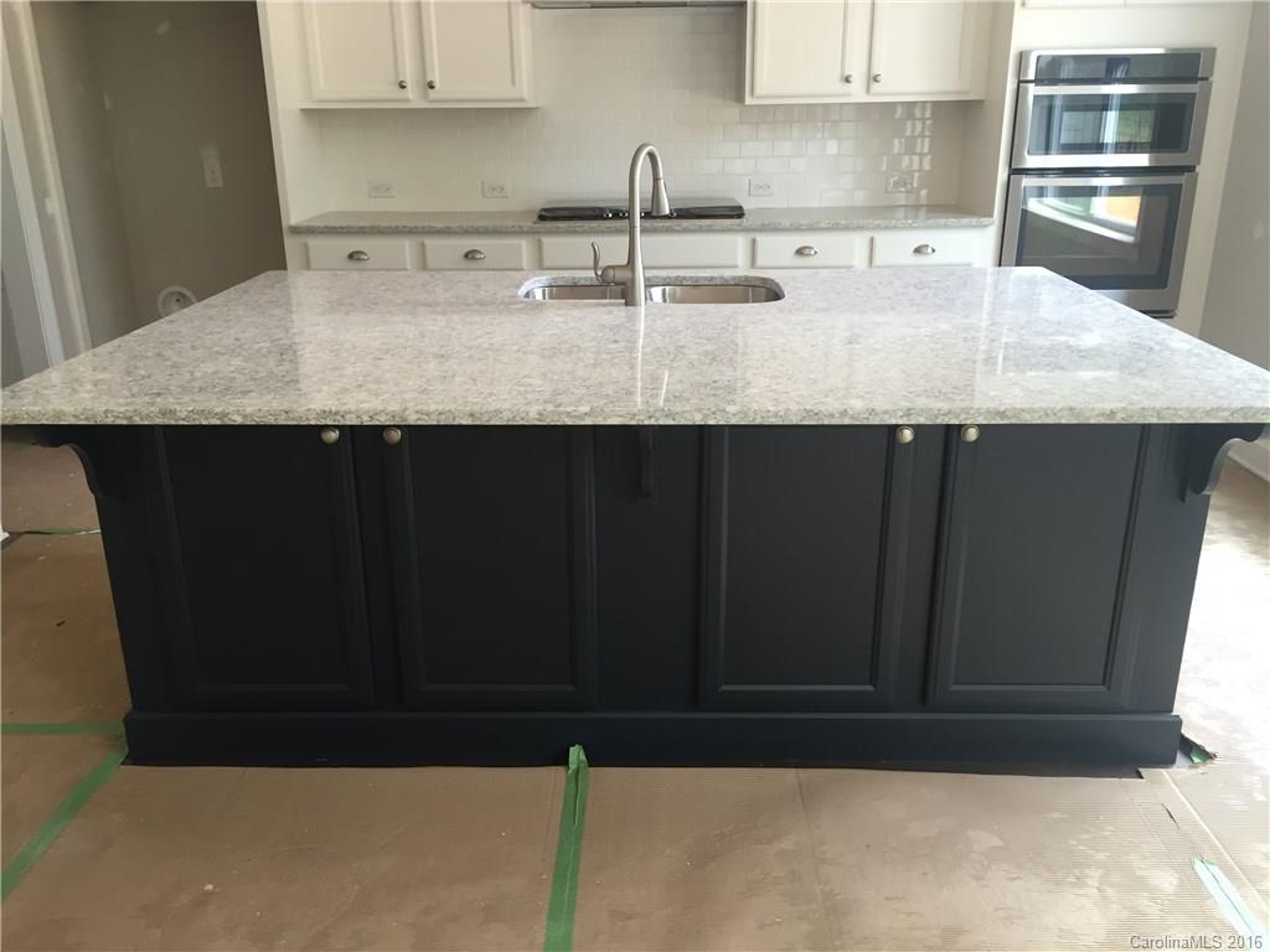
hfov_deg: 61.7
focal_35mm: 29
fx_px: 1064
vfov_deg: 48.2
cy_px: 476
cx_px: 635
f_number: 2.2
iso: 64
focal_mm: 4.15
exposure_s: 1/30
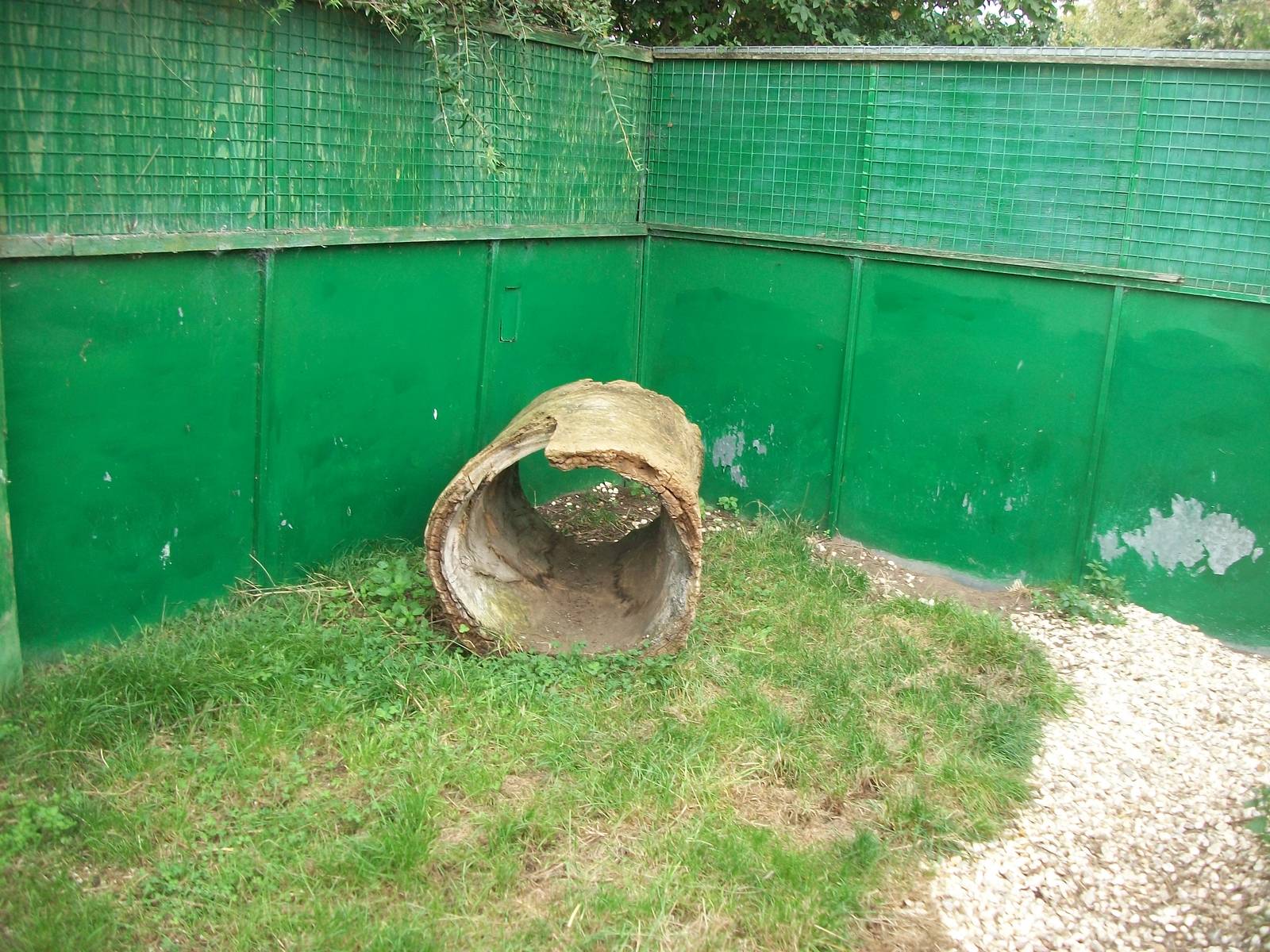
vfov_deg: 44.2
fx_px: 1174
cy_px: 476
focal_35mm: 32
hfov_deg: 56.8
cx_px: 635
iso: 80
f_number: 2.9
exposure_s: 1/40
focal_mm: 5.7
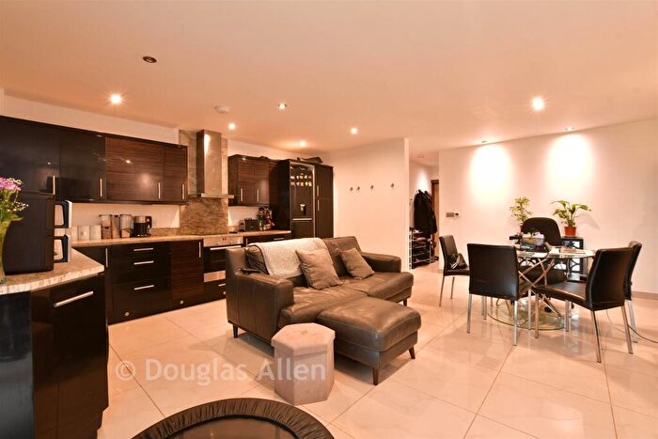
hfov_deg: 100.4
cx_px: 329
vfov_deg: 77.4
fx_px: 274
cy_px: 220
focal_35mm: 15
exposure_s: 2
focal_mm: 10
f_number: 8
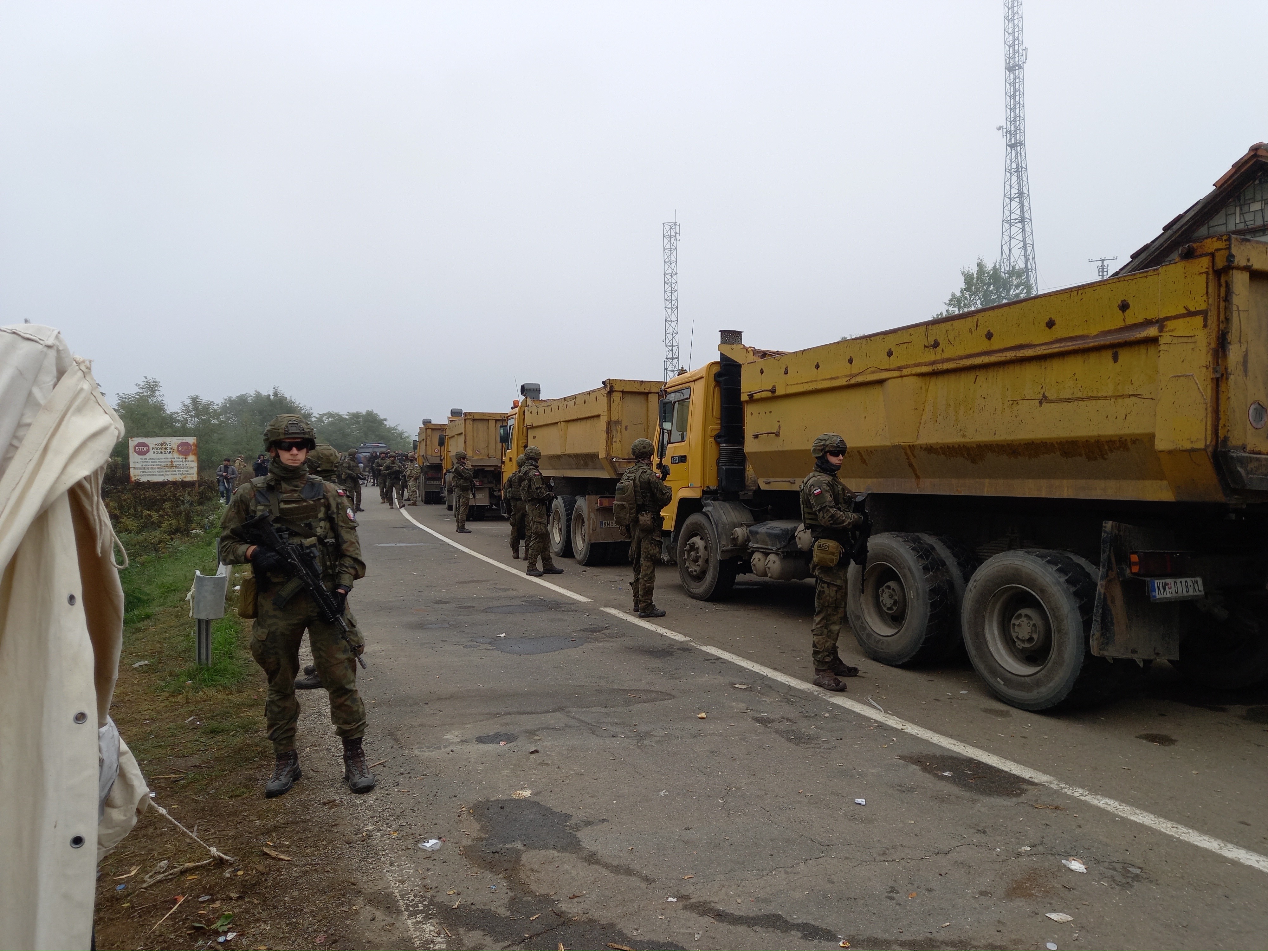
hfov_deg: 69.4
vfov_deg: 54.9
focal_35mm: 25
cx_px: 634
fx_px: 916
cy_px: 476
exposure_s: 1/110
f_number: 2
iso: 25
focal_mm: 4.6
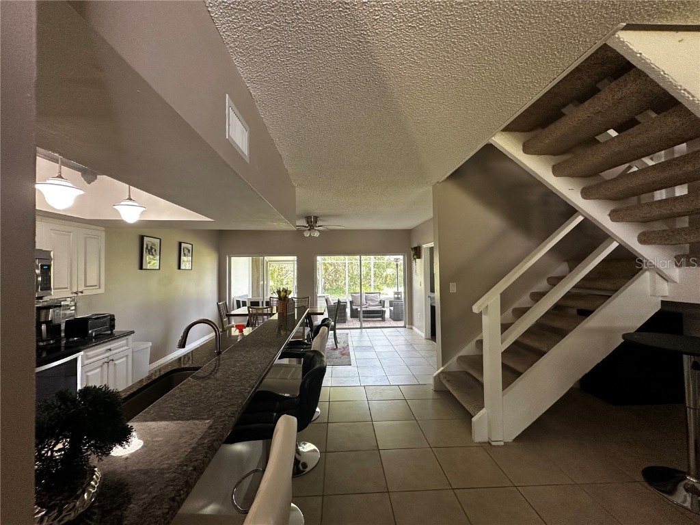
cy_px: 262
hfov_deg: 102.1
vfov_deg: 85.7
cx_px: 350
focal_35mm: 14
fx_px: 283
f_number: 2.2
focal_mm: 2.22
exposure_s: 1/99
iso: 200
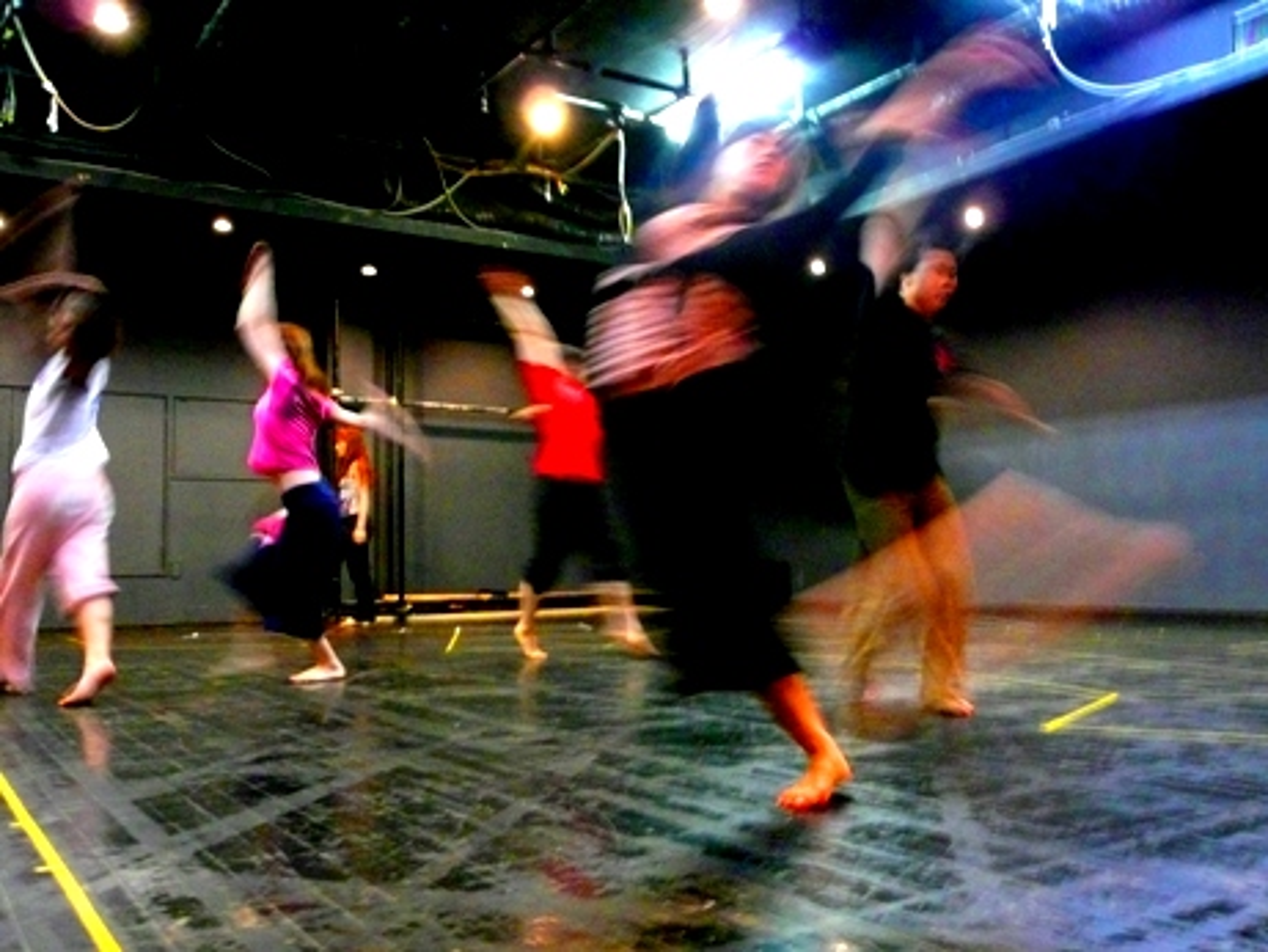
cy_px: 476
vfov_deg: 44.2
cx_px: 634
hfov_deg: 56.8
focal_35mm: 32
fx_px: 1172
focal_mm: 5.2
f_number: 3.5
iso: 800
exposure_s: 1/6
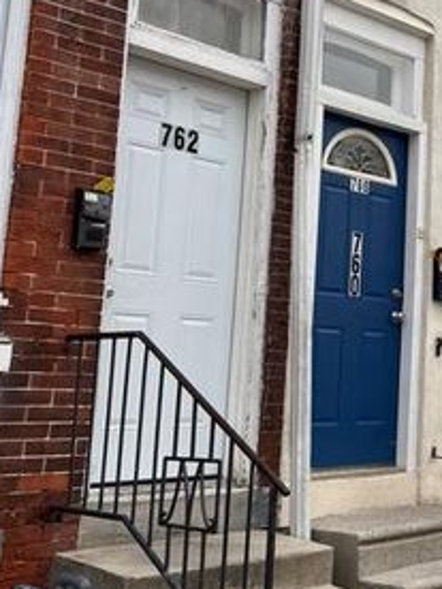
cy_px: 170
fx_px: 987
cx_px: 512
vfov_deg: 32.8
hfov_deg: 23.3
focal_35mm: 58
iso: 80
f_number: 1.78
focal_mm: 6.76
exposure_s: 1/765
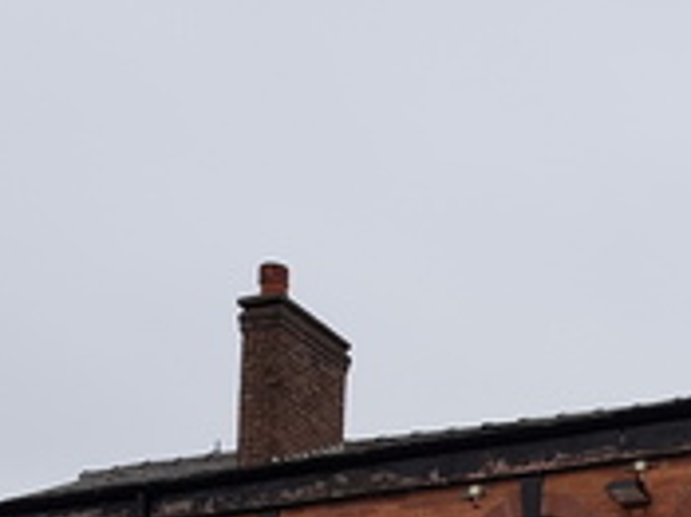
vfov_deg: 13.9
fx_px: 1895
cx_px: 640
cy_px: 923
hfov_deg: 20.2
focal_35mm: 95
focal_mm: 4.2
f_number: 1.7
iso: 40
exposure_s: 1/638
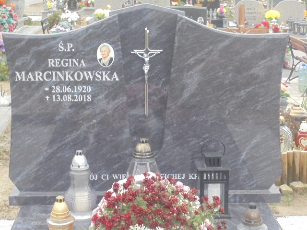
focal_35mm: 73
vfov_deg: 20.2
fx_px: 647
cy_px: 115
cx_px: 154
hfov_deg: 26.7
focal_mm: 13.1
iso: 400
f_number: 6.1
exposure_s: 1/20
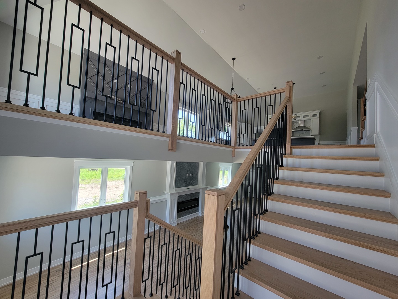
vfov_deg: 89.9
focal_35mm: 13
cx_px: 199
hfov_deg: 106.2
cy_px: 150
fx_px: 149
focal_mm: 2.2
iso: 80
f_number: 2.2
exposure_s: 1/60
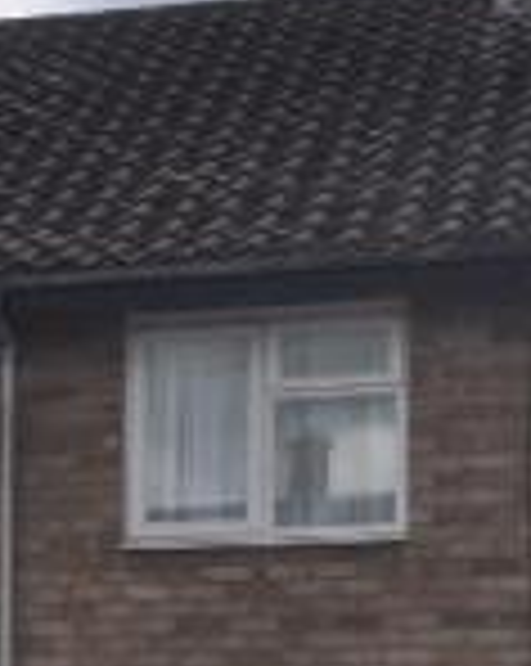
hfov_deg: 9.6
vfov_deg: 12.5
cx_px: -544
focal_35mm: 150
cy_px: 855
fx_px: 2953
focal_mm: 24
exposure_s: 1/400
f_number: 10
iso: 200
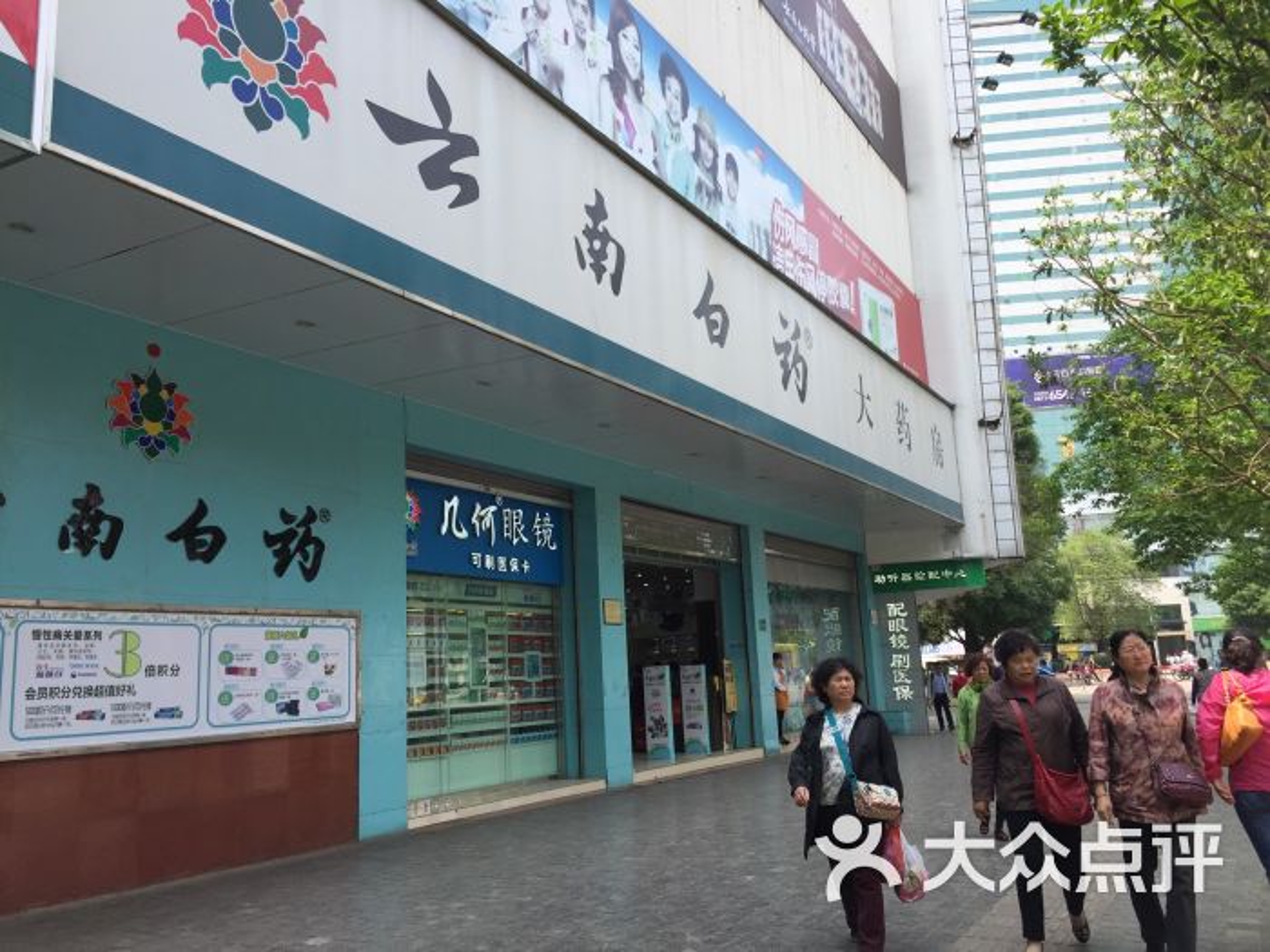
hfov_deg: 61.7
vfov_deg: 48.2
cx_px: 635
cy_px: 476
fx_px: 1064
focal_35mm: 29
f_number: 2.2
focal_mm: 4.15
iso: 32
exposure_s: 1/638
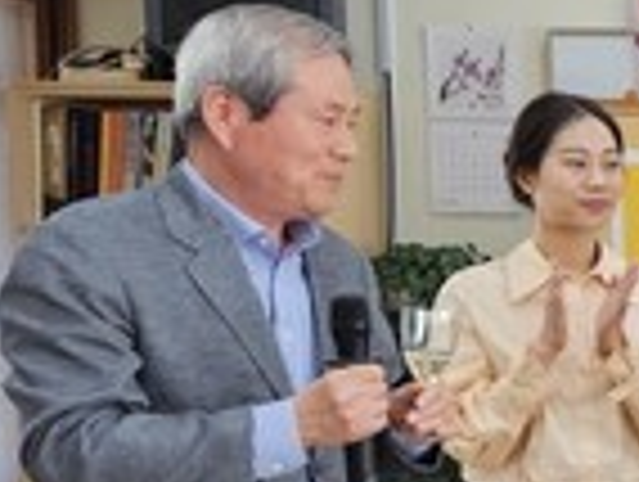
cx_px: 1269
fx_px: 1794
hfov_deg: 15.9
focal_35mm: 97
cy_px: 351
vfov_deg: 15.2
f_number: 1.8
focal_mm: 5.4
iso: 200
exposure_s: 1/120
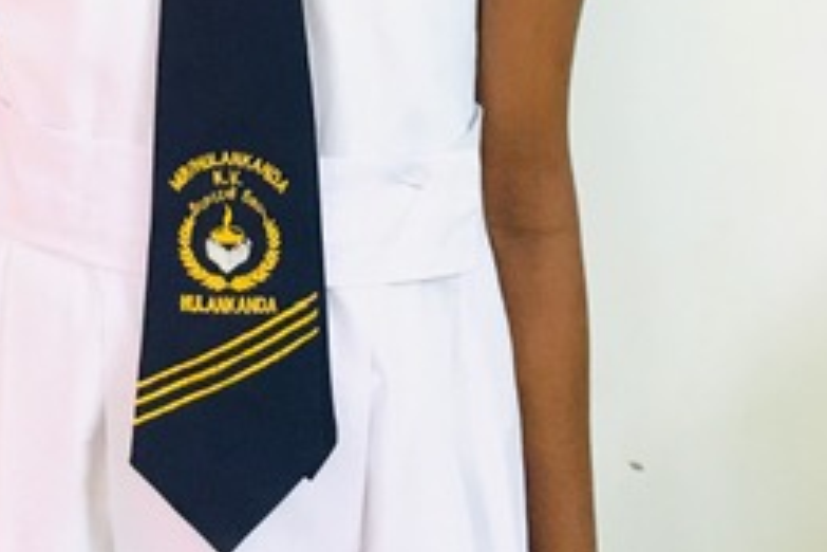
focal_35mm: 74
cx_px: 269
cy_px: -343
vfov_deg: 16.3
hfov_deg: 27.2
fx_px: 1700
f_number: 2.2
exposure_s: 1/17
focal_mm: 4.15
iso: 320
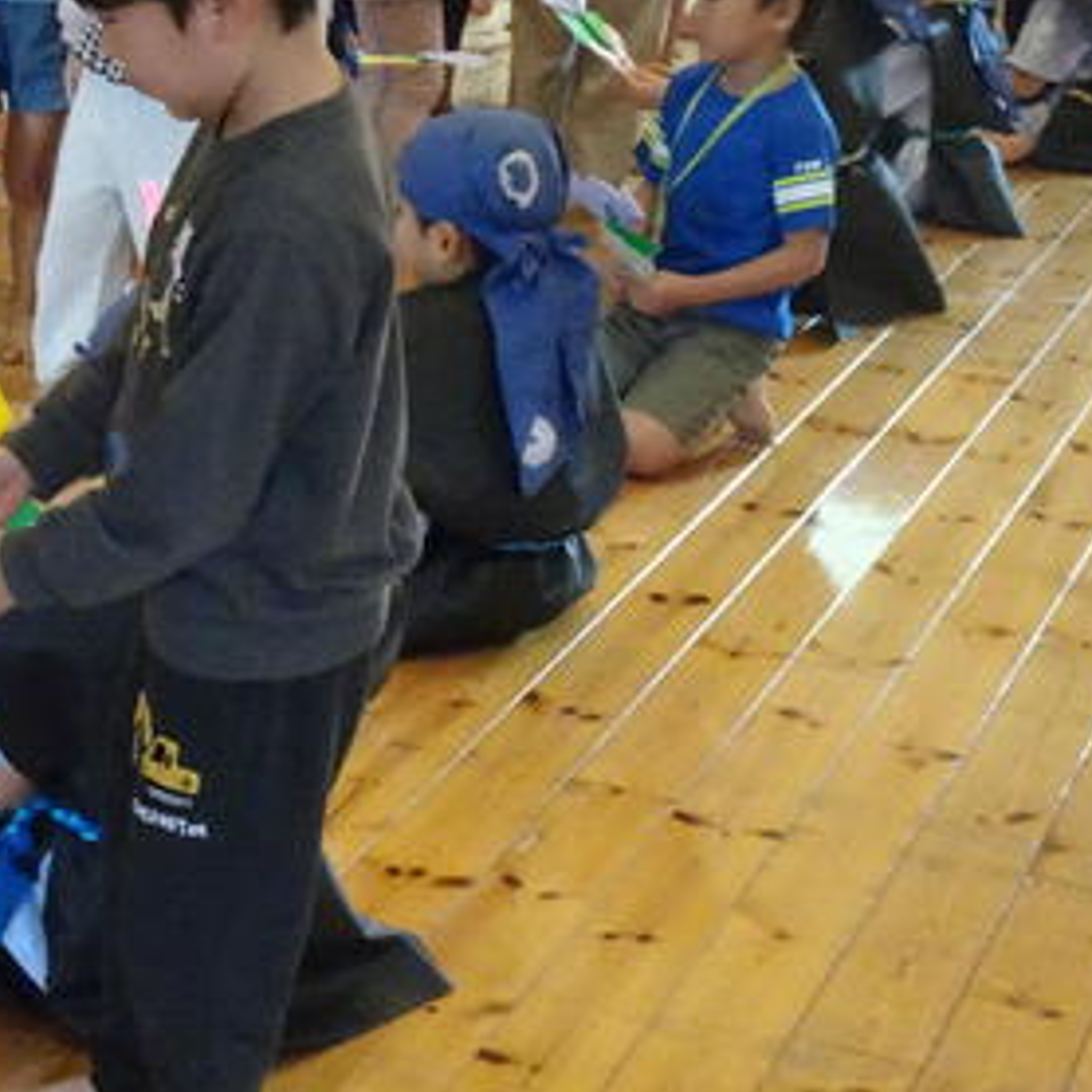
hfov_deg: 17.0
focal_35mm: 98
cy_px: 615
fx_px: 3498
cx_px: -189
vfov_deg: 17.7
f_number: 4.5
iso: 2000
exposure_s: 1/125
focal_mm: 7.6
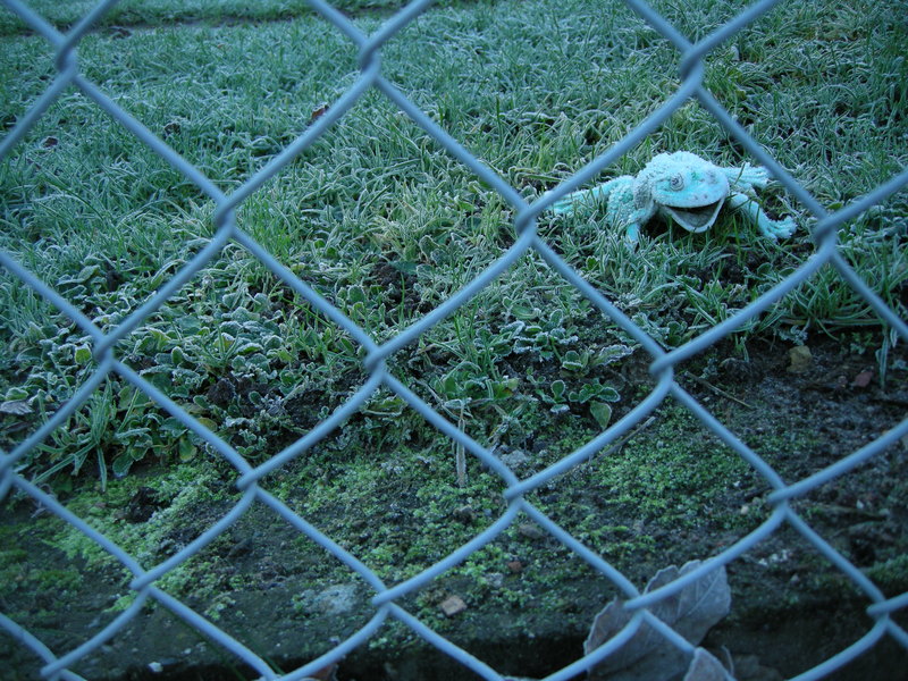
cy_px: 340
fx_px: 944
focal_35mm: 36
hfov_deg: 51.4
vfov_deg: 39.7
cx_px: 454
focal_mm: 7.5
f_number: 2.7
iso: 64
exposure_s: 1/76.4
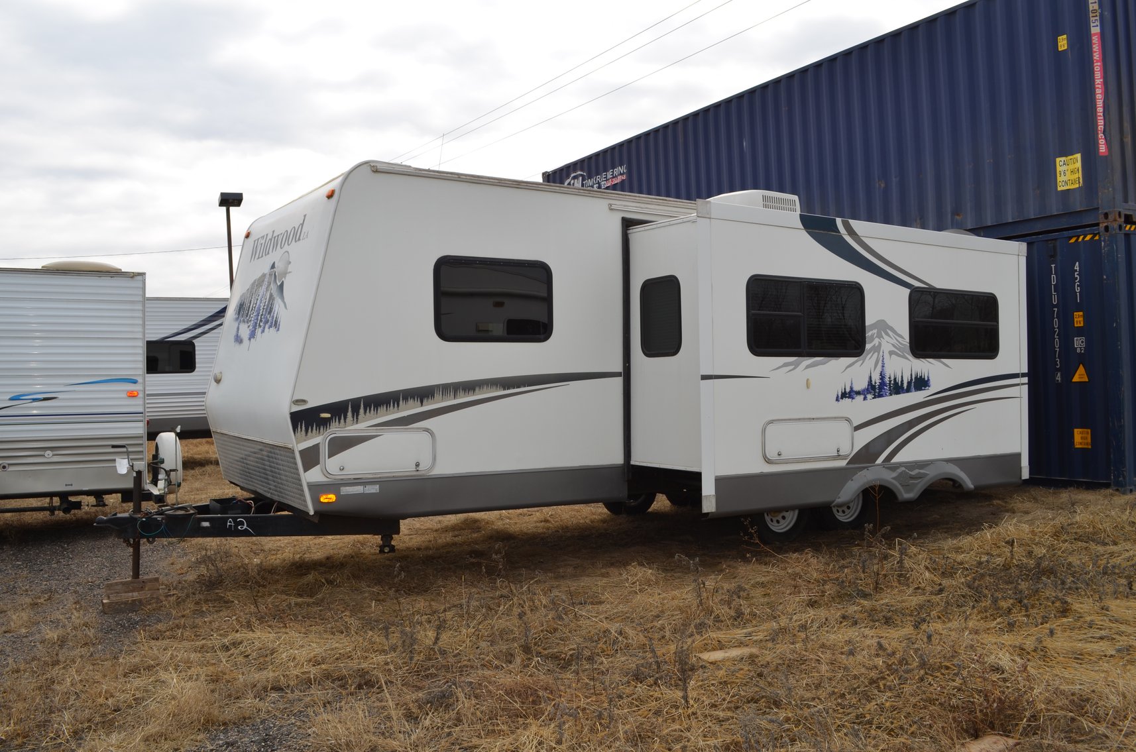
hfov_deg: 62.0
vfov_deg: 43.4
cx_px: 568
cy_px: 376
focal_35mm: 30
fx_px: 945
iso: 100
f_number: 11
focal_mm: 20
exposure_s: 1/200
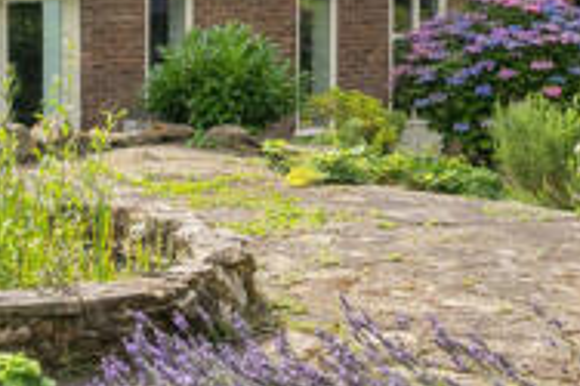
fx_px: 1626
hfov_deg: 19.1
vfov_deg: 13.3
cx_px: -108
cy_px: -42
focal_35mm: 101
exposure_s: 1/2000
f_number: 7.1
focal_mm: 29
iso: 1600
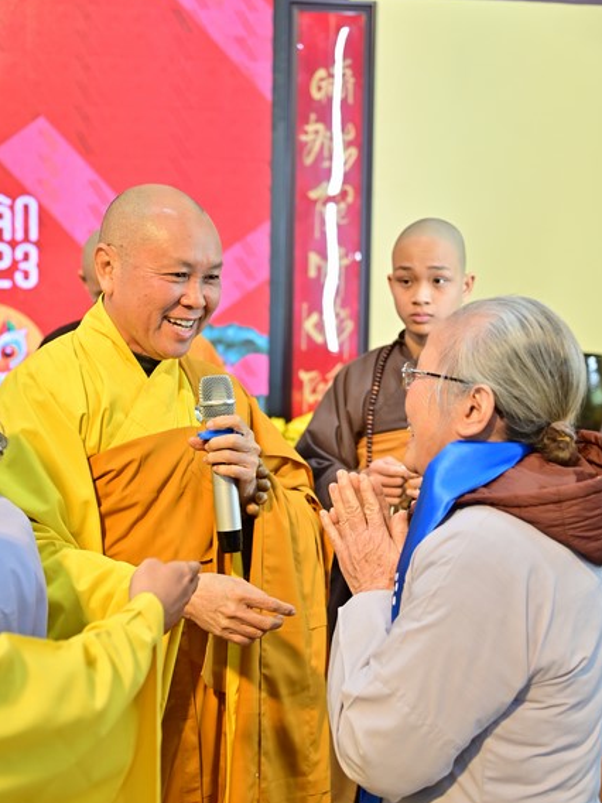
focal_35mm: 55
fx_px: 1275
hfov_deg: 26.6
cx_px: 304
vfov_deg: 34.9
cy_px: 447
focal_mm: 50
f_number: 4
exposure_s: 1/125
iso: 800
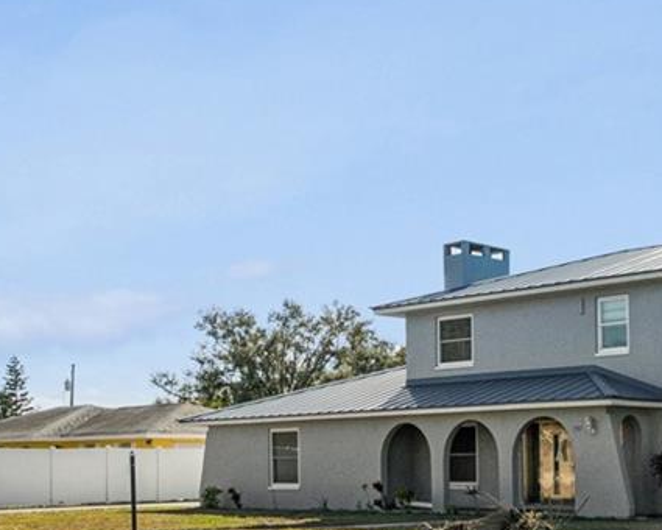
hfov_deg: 33.0
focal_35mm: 53
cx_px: 629
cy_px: 486
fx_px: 1038
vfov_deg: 27.5
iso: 640
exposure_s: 1/1600
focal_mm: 10
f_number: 7.1
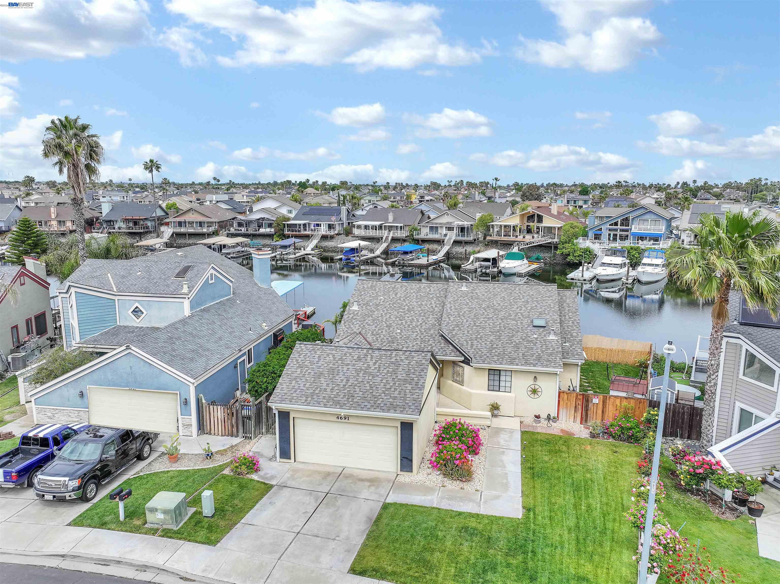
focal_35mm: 24
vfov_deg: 56.8
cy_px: 292
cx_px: 390
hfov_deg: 71.6
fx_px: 541
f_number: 2.8
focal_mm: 12.29
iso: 130
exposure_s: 1/2000
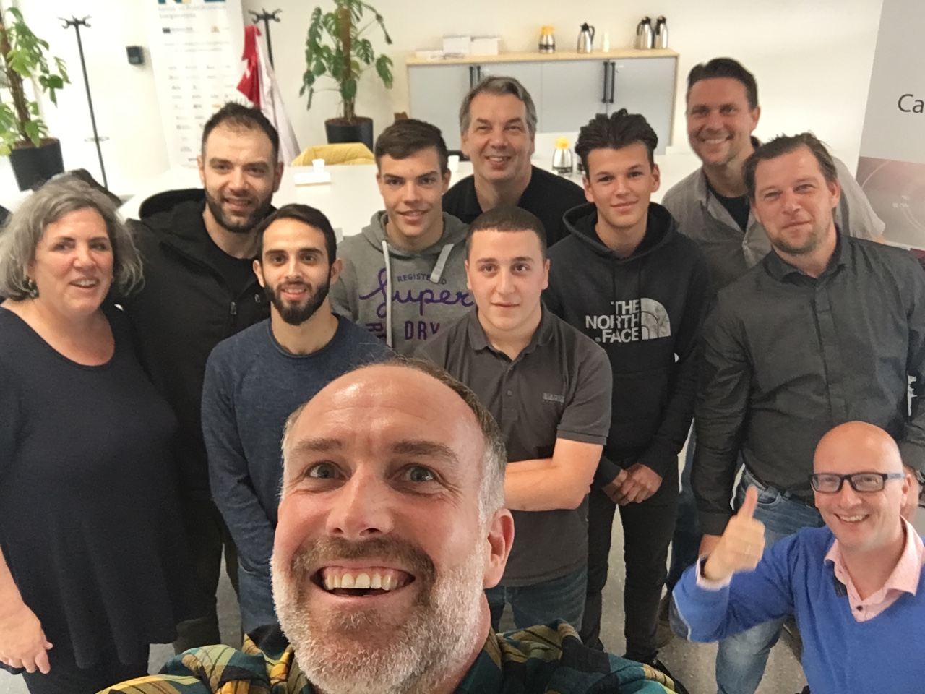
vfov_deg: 45.4
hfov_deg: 58.4
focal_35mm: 31
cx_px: 462
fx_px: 828
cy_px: 347
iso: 80
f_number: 2.2
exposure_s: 1/33
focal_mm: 2.65
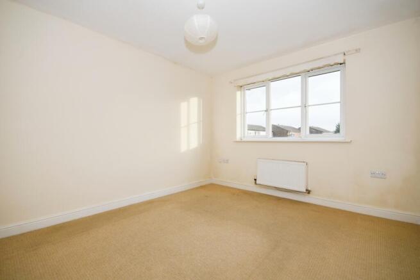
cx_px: 210
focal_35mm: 15
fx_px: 175
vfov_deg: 77.4
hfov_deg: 100.4
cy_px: 140
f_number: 8
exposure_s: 1/60
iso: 400
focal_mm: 10
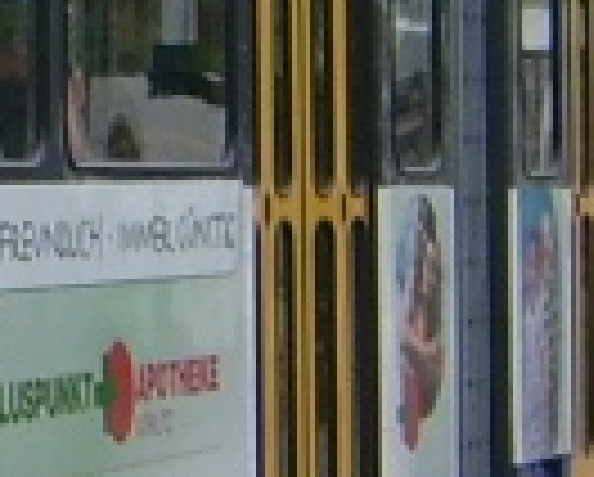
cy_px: 40
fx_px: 4666
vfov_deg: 5.8
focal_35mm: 265
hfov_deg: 7.1
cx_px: -410
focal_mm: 5.95
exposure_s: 1/458
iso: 50
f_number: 2.8
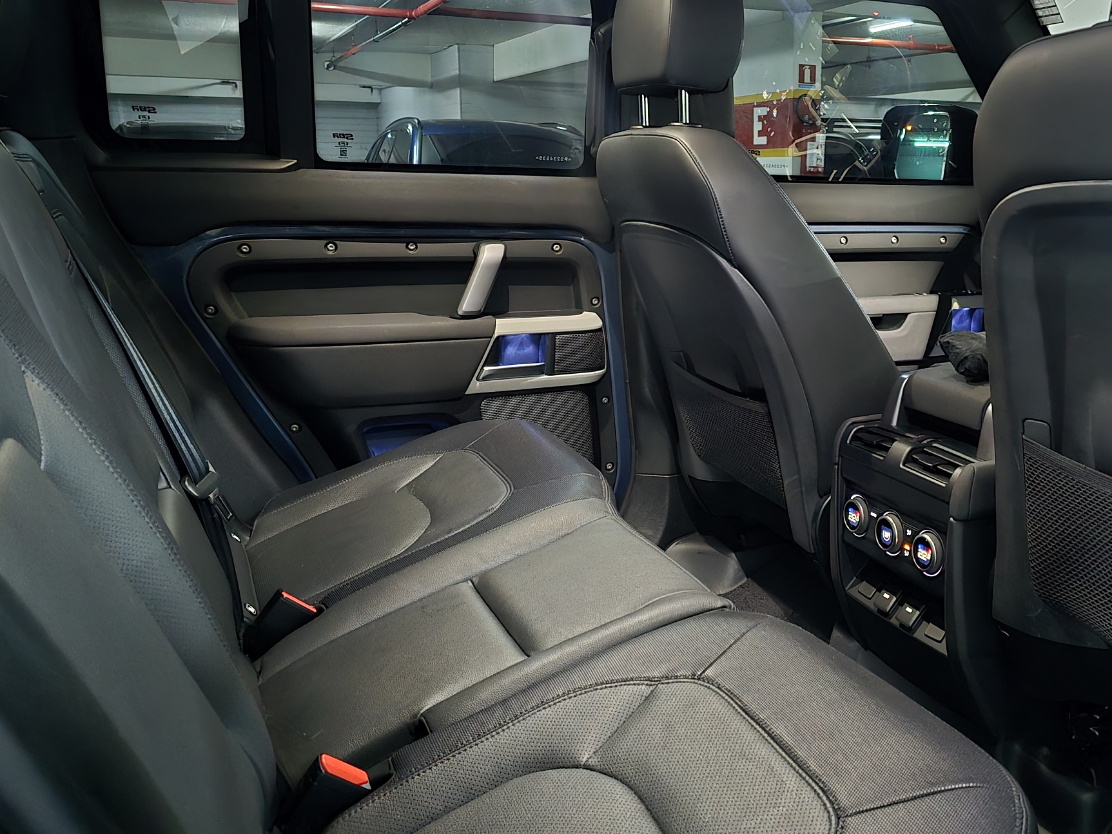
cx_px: 754
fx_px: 1028
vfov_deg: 44.0
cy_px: 345
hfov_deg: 55.5
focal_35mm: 32
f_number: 1.7
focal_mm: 6.3
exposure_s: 1/8.59
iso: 3200
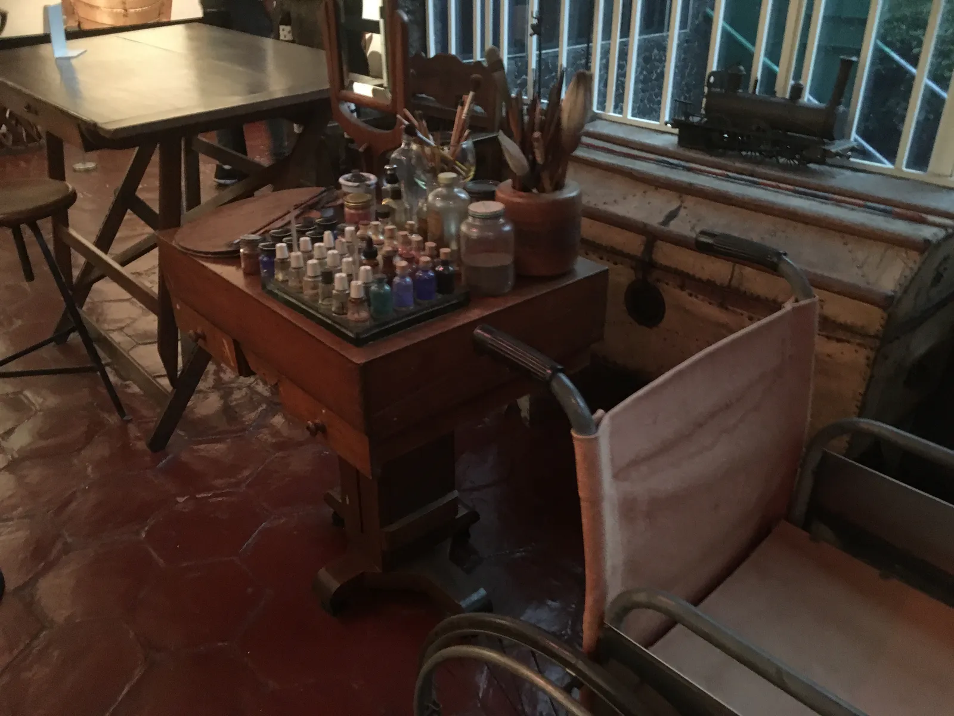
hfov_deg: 61.7
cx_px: 477
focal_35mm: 29
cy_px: 358
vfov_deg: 48.2
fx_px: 799
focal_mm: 4.15
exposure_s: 1/15
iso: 500
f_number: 2.2
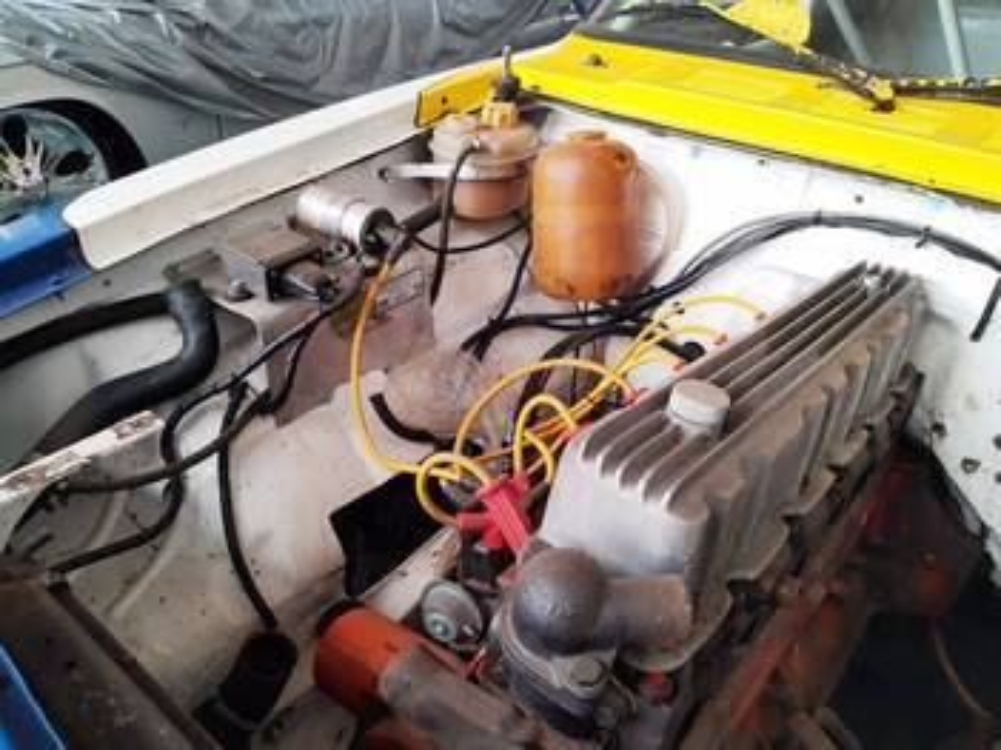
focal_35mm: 26
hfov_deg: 67.3
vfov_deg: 53.0
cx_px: 500
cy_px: 375
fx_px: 752
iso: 140
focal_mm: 4.75
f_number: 1.7
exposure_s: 1/50
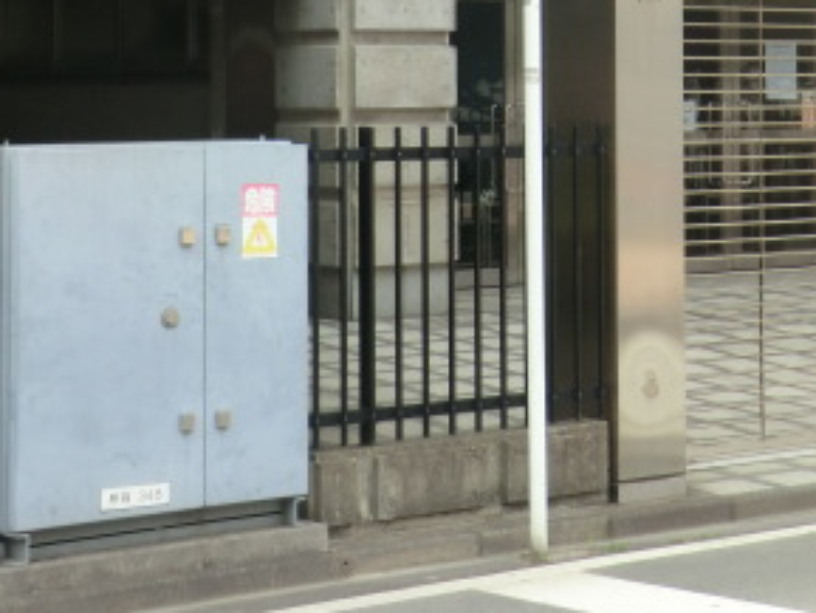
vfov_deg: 14.0
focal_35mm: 104
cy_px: -31
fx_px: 2453
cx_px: 810
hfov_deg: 18.4
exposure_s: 1/200
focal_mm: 8.4
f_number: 4
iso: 80
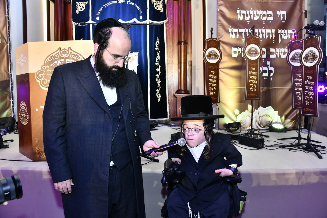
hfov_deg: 65.5
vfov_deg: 46.4
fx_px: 254
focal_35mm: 28
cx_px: 164
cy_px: 109
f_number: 5.6
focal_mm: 28
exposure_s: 1/125
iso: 1600
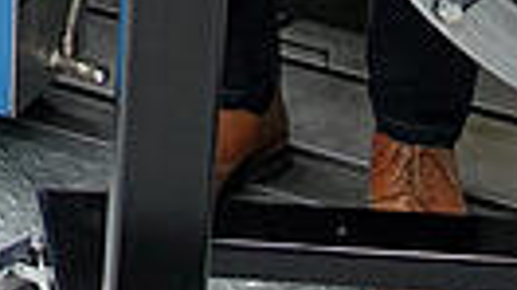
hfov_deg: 11.0
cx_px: -503
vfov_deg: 5.7
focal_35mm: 178
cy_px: -915
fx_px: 2438
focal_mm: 8.8
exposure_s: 1/30
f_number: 2.2
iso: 125
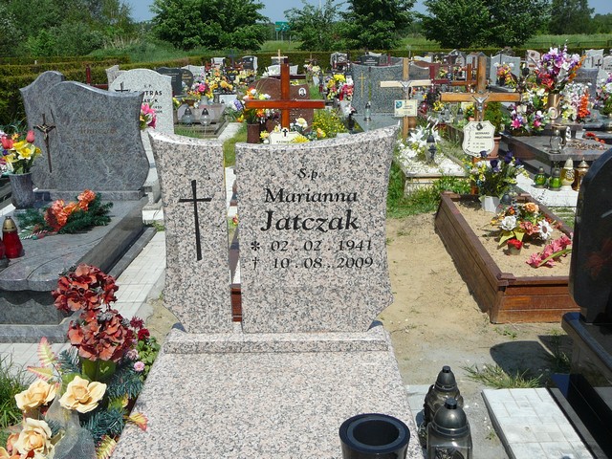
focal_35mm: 38
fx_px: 672
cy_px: 230
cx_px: 306
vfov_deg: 37.7
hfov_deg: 49.0
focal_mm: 5.6
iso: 80
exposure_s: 1/640
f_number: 5
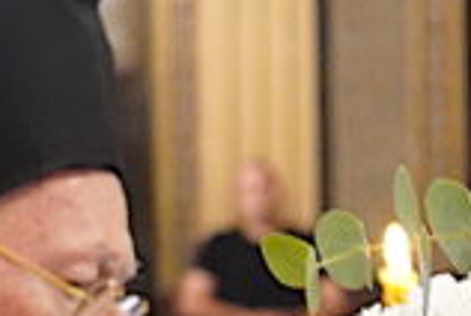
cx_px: 864
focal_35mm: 233
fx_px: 3054
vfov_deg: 5.7
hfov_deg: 8.5
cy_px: 705
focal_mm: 36
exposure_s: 1/160
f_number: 4
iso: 10000
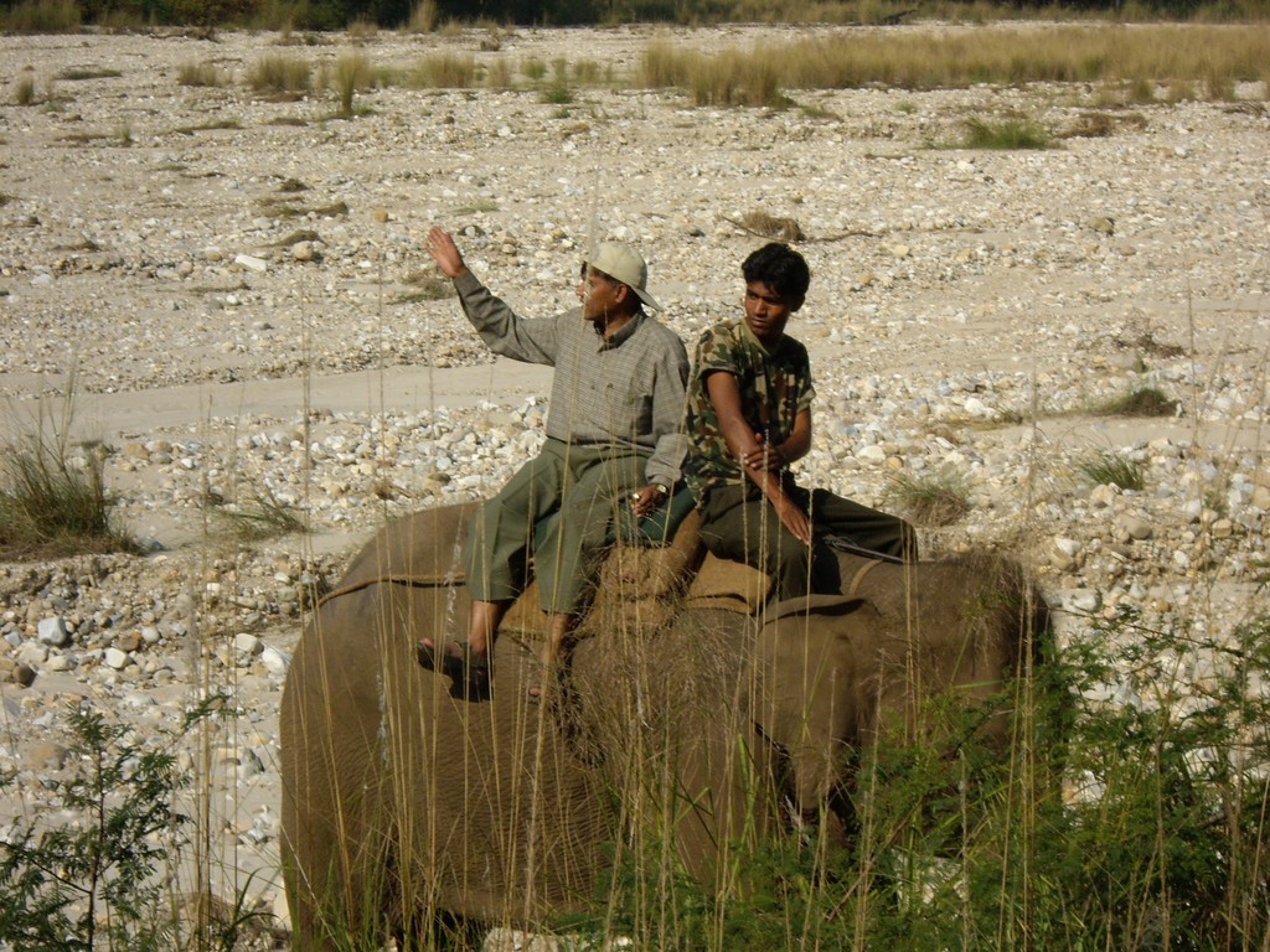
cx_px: 635
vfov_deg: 13.0
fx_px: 4182
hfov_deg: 17.3
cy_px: 476
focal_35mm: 114
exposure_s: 1/320
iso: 100
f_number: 8.3
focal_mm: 18.6
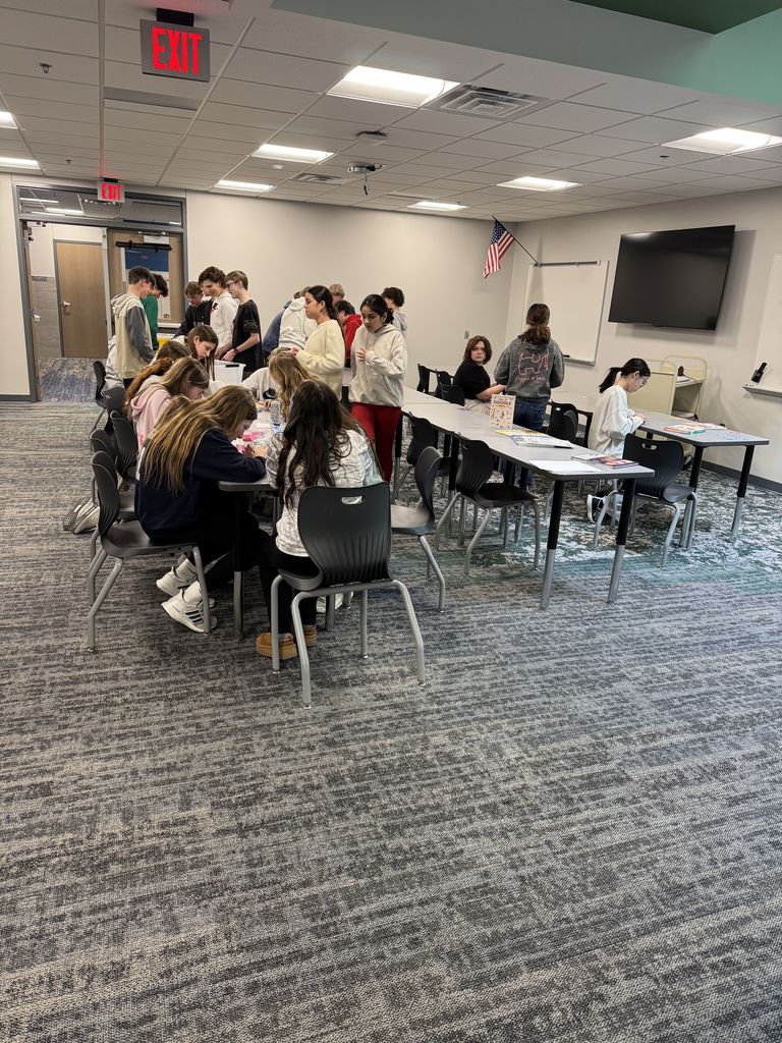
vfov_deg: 71.6
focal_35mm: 24
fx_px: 723
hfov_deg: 56.8
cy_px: 522
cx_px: 391
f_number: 1.78
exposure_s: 1/75
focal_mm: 6.76
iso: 200
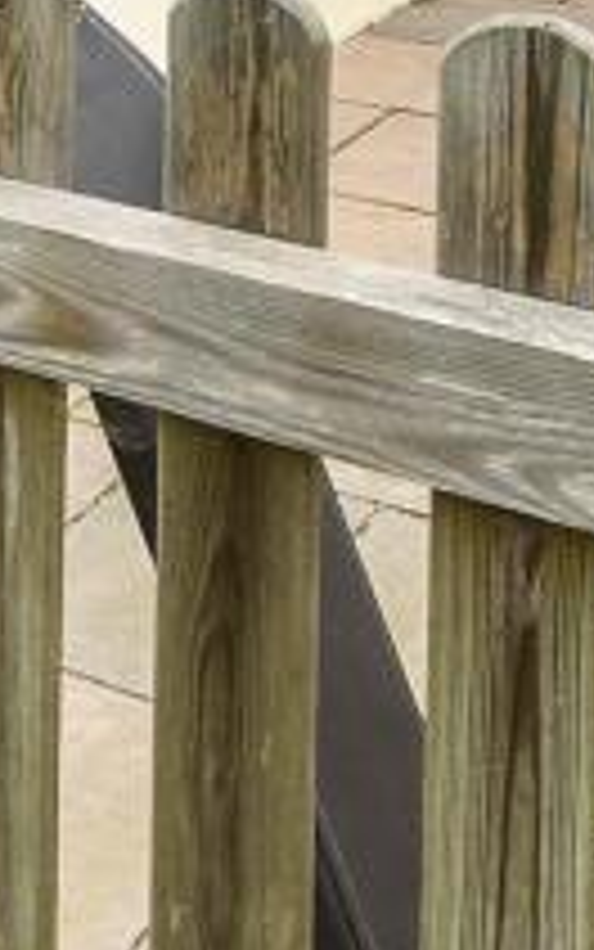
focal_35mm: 84
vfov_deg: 20.5
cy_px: -529
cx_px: -202
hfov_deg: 14.8
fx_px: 2174
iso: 160
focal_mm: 11.5
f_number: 8
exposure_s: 1/50
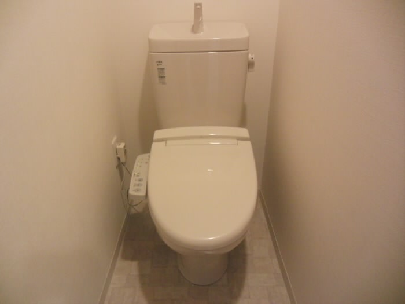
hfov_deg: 71.6
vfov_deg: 56.8
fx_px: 281
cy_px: 152
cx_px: 202
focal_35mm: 24
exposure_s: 1/50
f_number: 3.2
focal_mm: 4.3
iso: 800
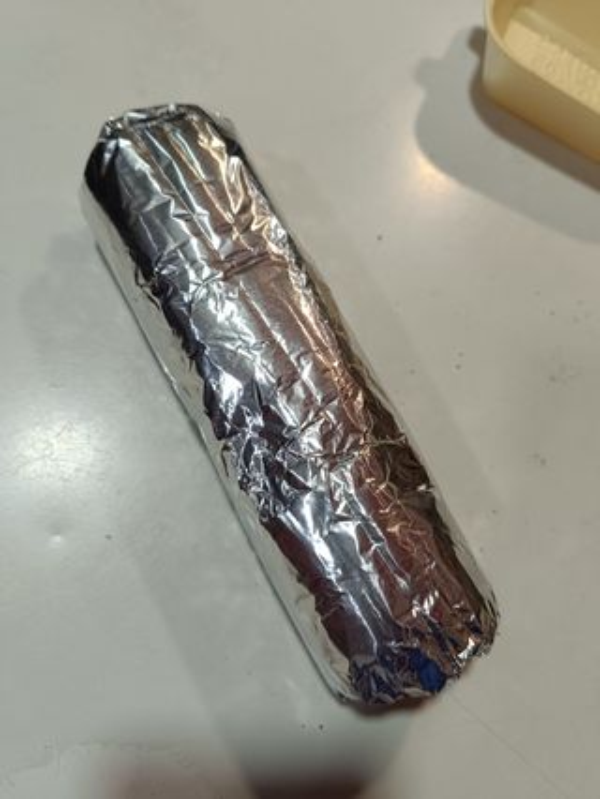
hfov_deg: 56.9
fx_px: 554
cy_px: 400
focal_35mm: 24
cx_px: 300
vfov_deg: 71.6
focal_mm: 5.59
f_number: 1.88
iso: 395
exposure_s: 1/101
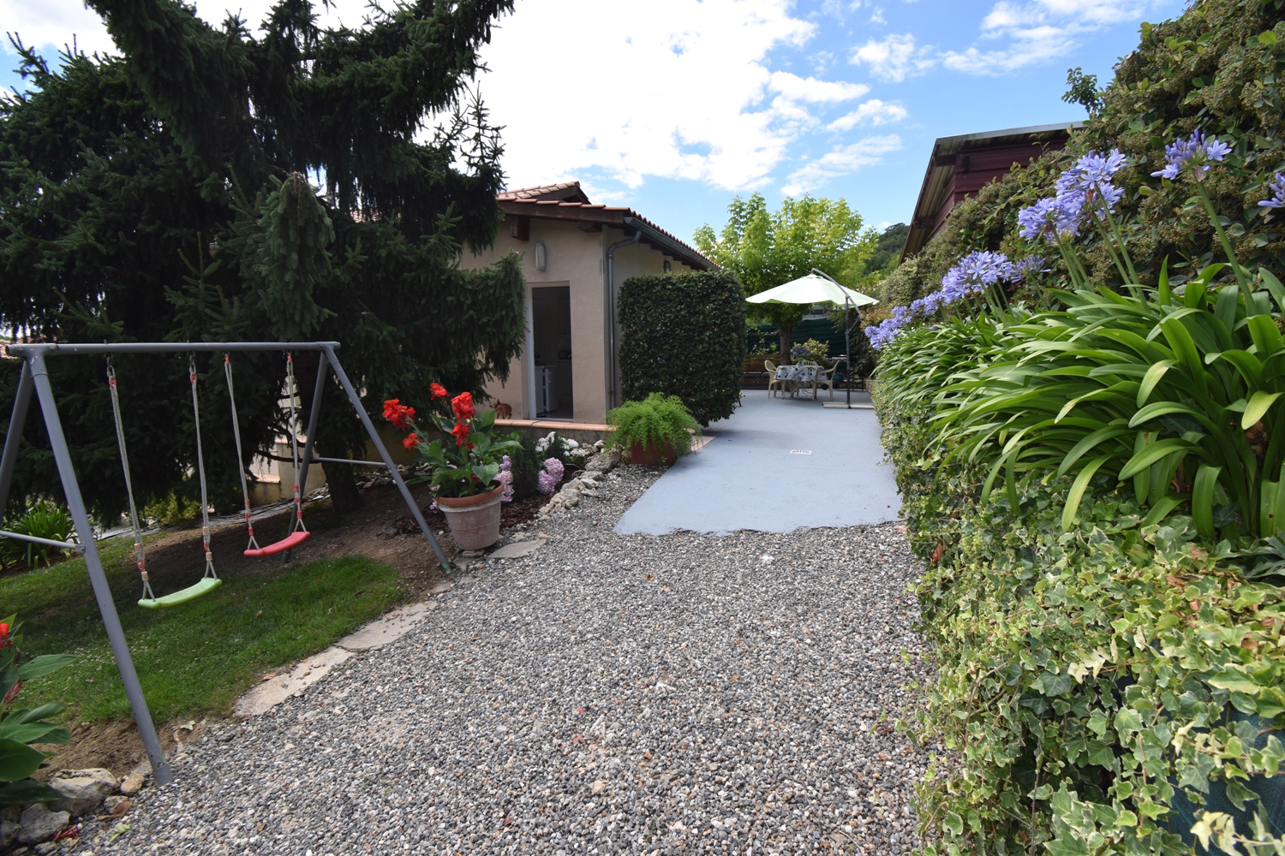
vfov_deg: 77.3
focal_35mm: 15
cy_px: 428
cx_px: 642
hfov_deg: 100.4
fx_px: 535
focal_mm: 10
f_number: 8
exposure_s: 1/200
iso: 100
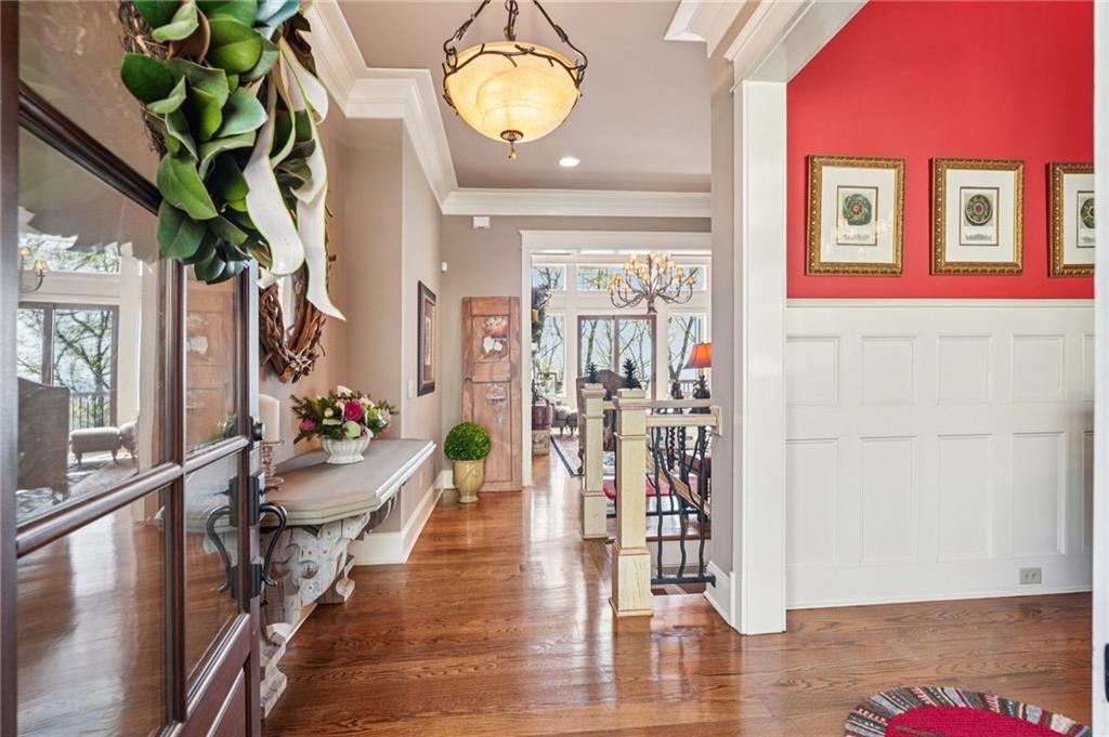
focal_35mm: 17
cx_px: 554
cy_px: 368
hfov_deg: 94.7
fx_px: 511
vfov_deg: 71.6
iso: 320
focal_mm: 16.6
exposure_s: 1/13
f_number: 8
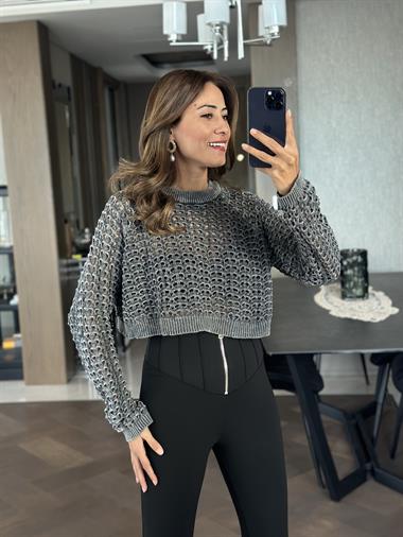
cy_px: 268
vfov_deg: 39.6
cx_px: 202
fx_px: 744
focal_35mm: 48
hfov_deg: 30.3
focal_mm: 6.86
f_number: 1.78
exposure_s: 1/60
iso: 250
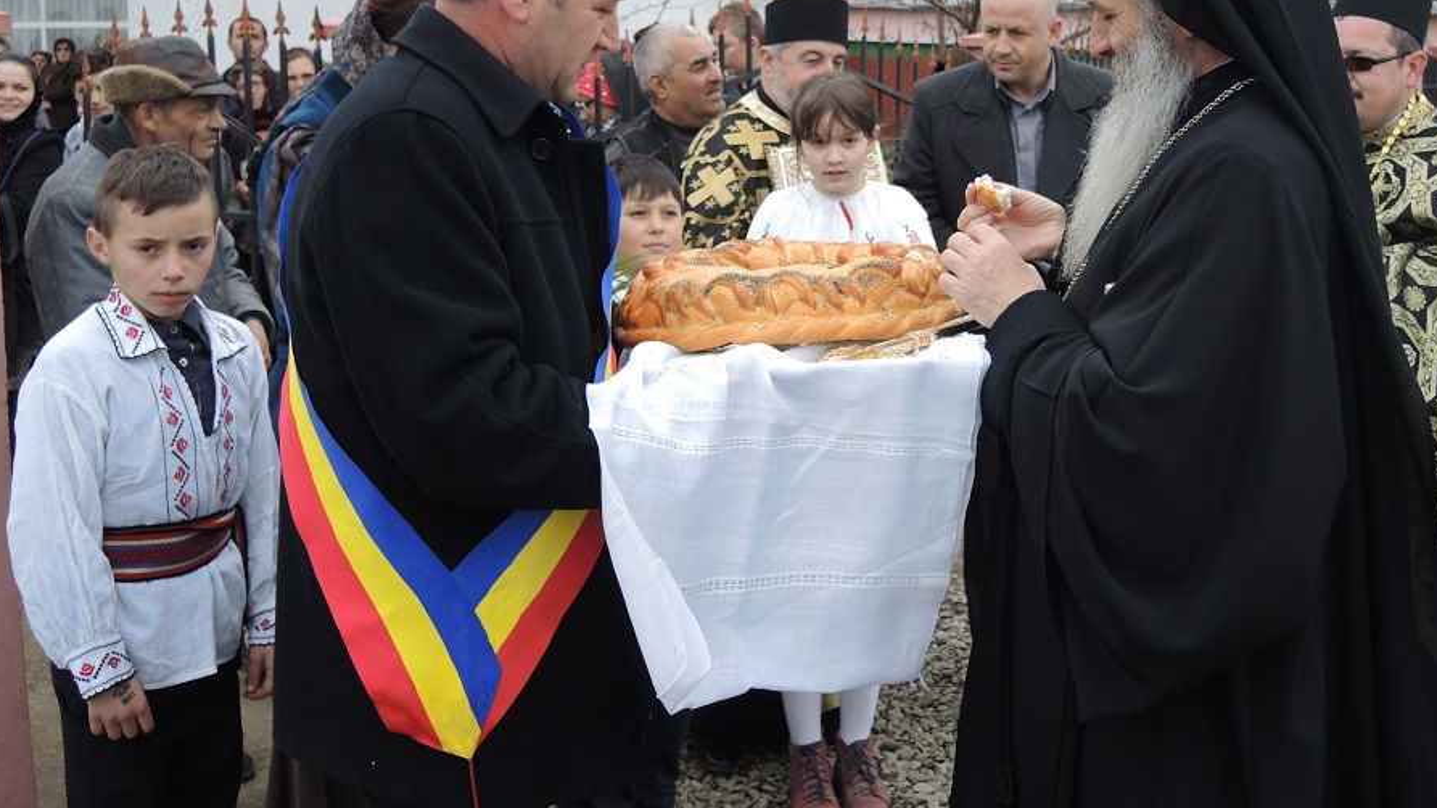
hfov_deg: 49.1
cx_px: 854
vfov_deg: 28.6
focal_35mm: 41
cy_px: 221
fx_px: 1562
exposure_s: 1/400
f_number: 2
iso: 80
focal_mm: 6
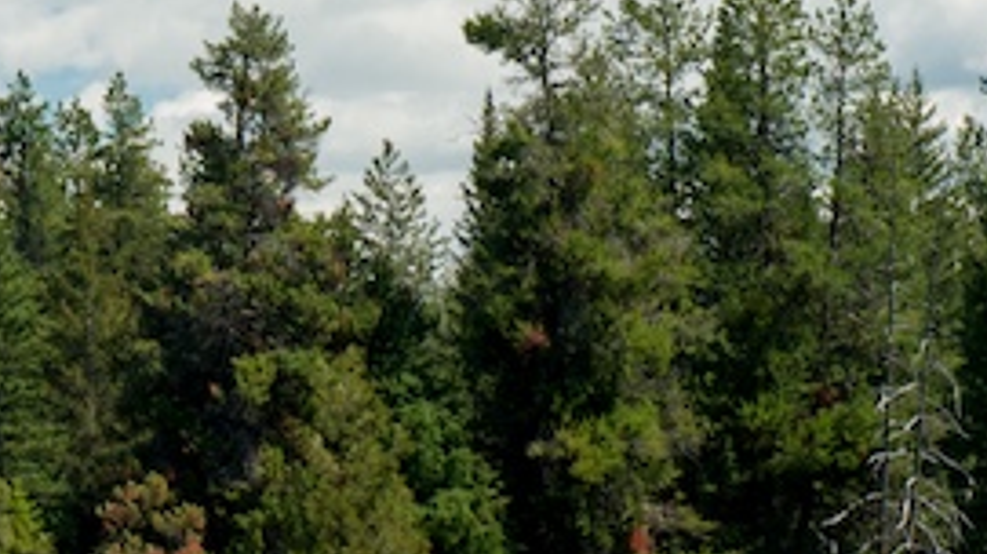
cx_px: -510
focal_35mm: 325
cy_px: 321
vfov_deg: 3.7
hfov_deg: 6.6
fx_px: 8500
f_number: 9
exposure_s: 1/60
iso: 400
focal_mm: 70
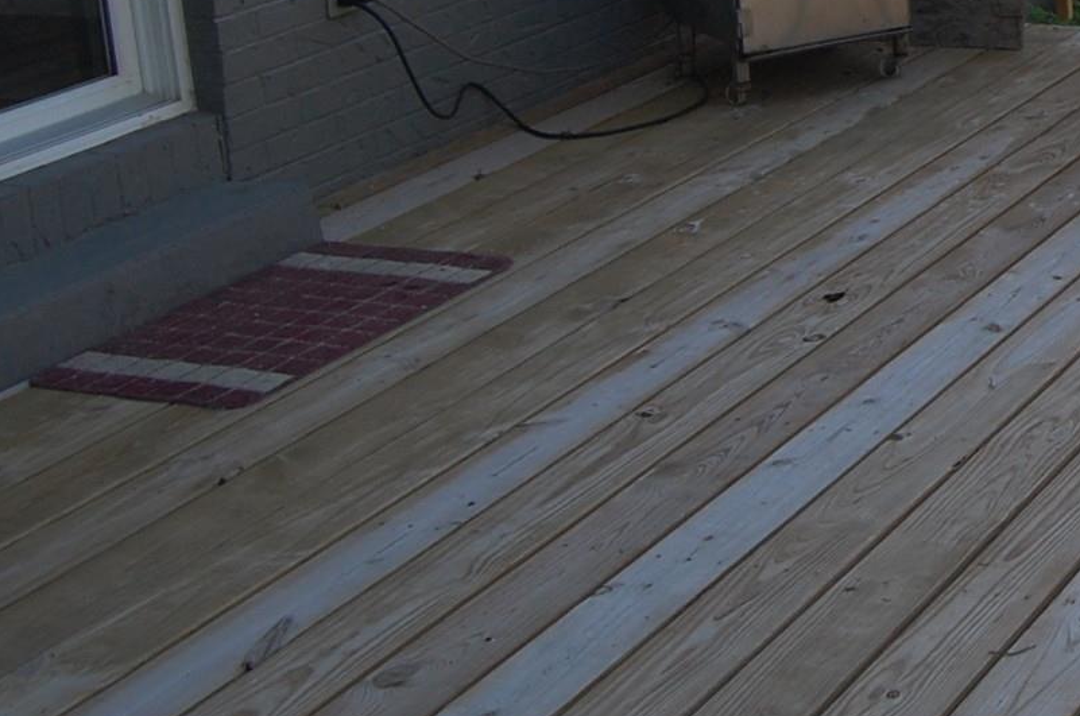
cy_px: -69
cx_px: 1452
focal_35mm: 76
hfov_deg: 23.3
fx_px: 2276
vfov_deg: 17.3
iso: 400
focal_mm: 18
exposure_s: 1/500
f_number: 5.6
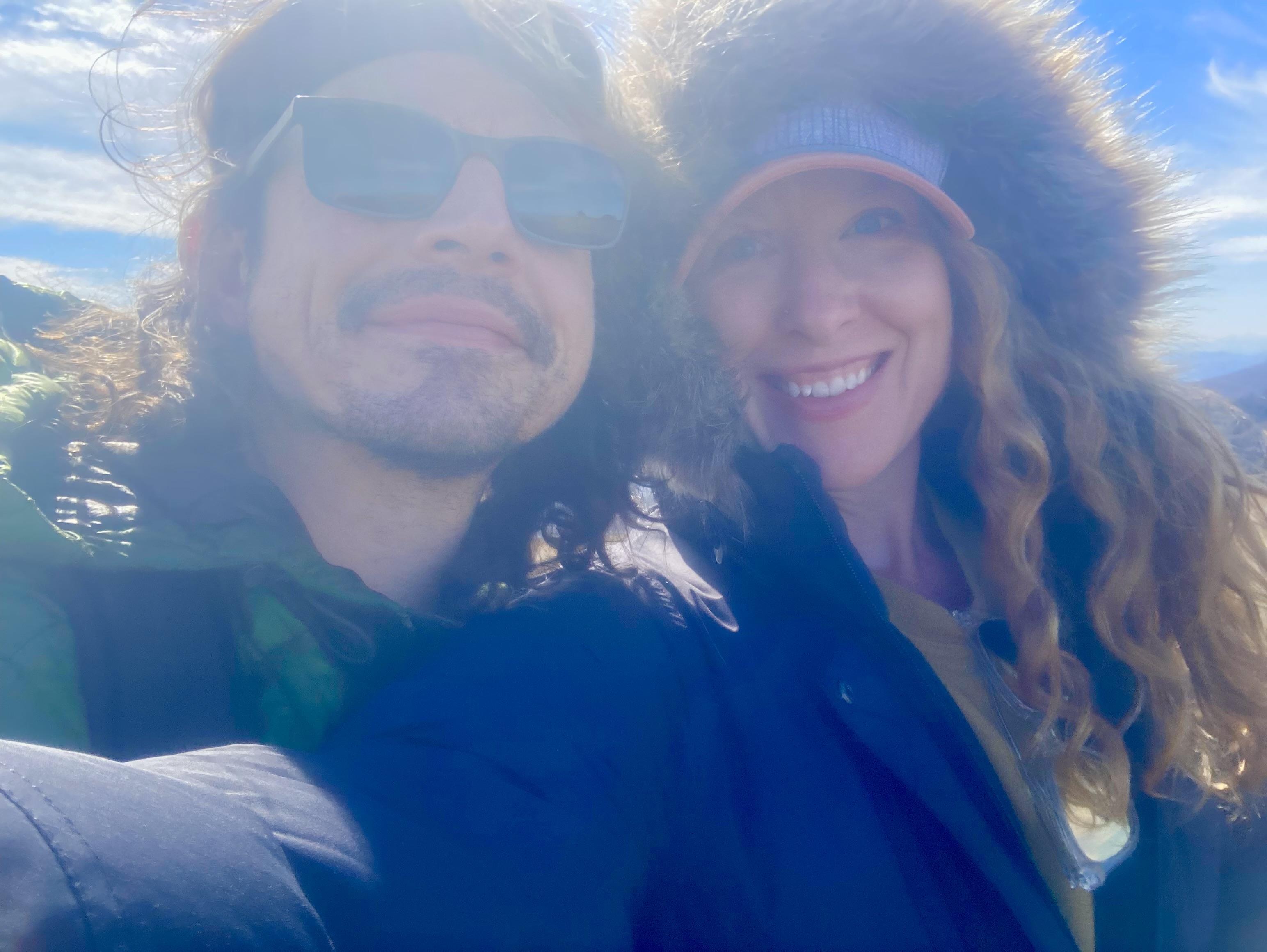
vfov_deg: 44.2
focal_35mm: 32
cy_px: 476
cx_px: 634
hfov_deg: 56.8
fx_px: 1172
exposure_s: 1/441
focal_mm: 2.87
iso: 20
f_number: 2.2
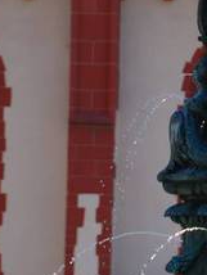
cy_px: 75
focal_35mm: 424
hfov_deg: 3.5
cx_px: 262
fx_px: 3374
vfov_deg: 4.7
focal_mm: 90
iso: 140
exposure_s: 1/400
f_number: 5.3
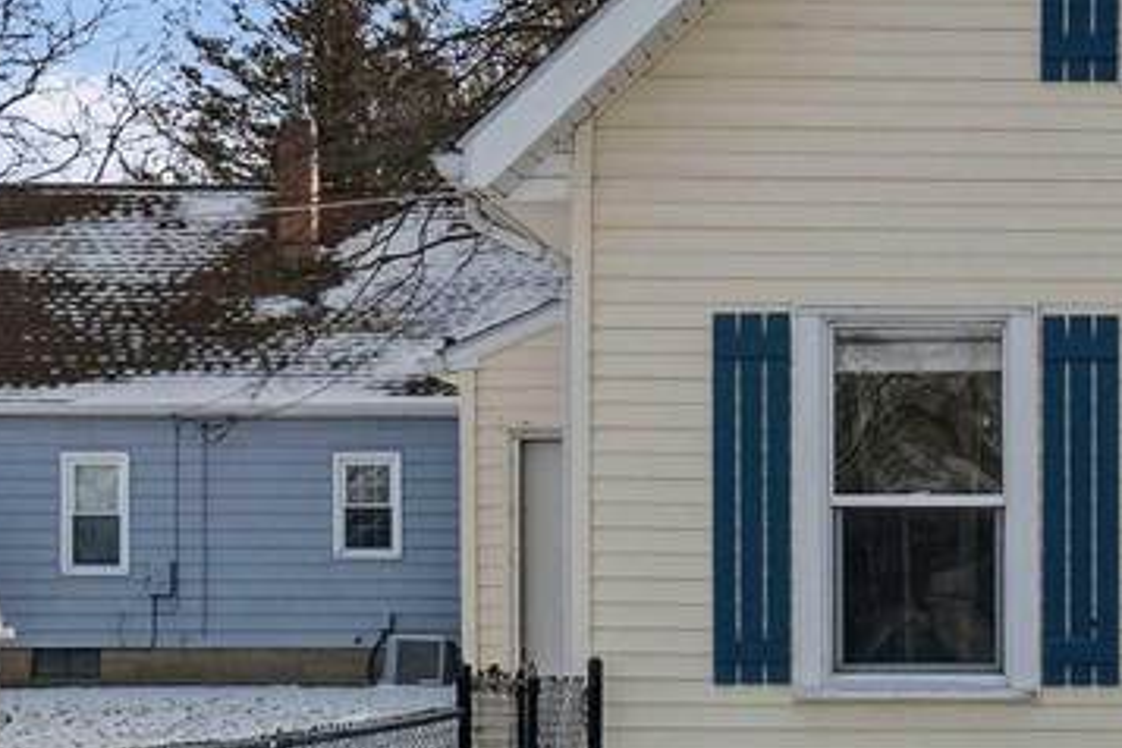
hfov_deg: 14.1
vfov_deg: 9.7
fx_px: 4363
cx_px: 1408
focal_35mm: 140
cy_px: 52
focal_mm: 26
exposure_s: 1/8000
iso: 400
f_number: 9
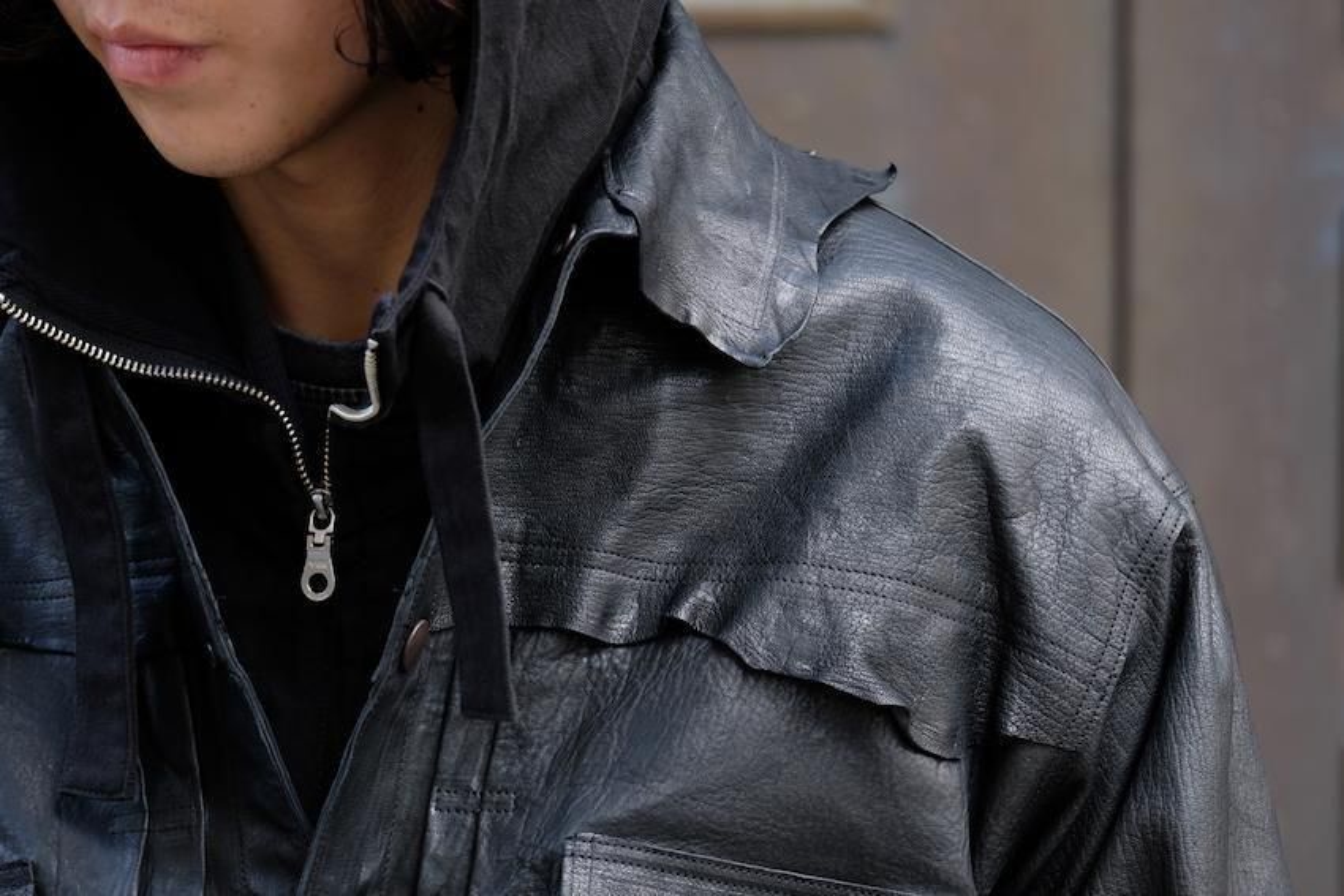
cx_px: 672
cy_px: 448
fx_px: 5675
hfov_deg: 13.5
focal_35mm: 152
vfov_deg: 9.0
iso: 500
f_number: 5.4
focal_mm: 101.2
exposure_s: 1/110
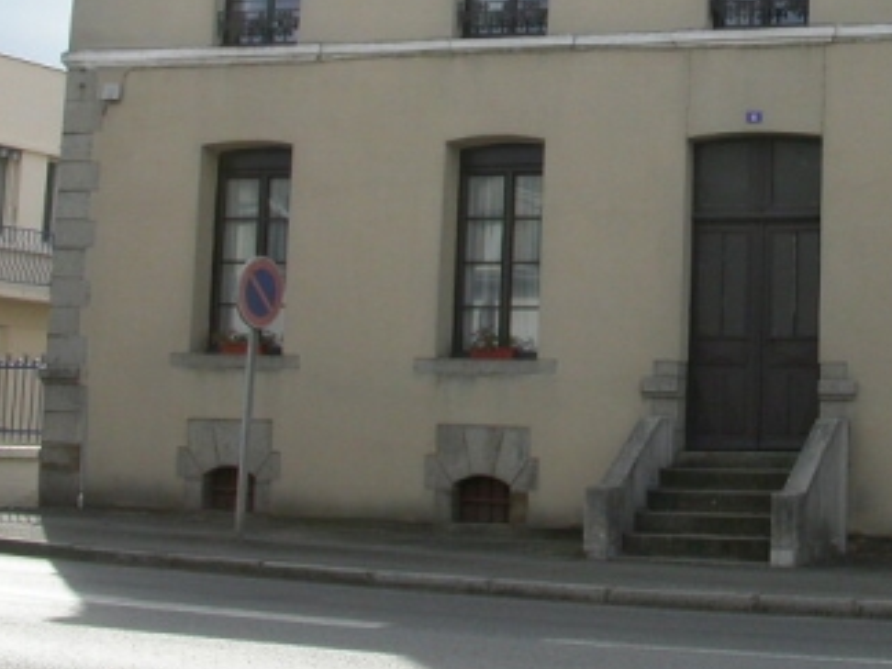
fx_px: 2061
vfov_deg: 17.9
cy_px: -11
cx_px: 842
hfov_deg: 23.6
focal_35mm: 80
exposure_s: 1/361
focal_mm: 7.85
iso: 100
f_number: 6.7
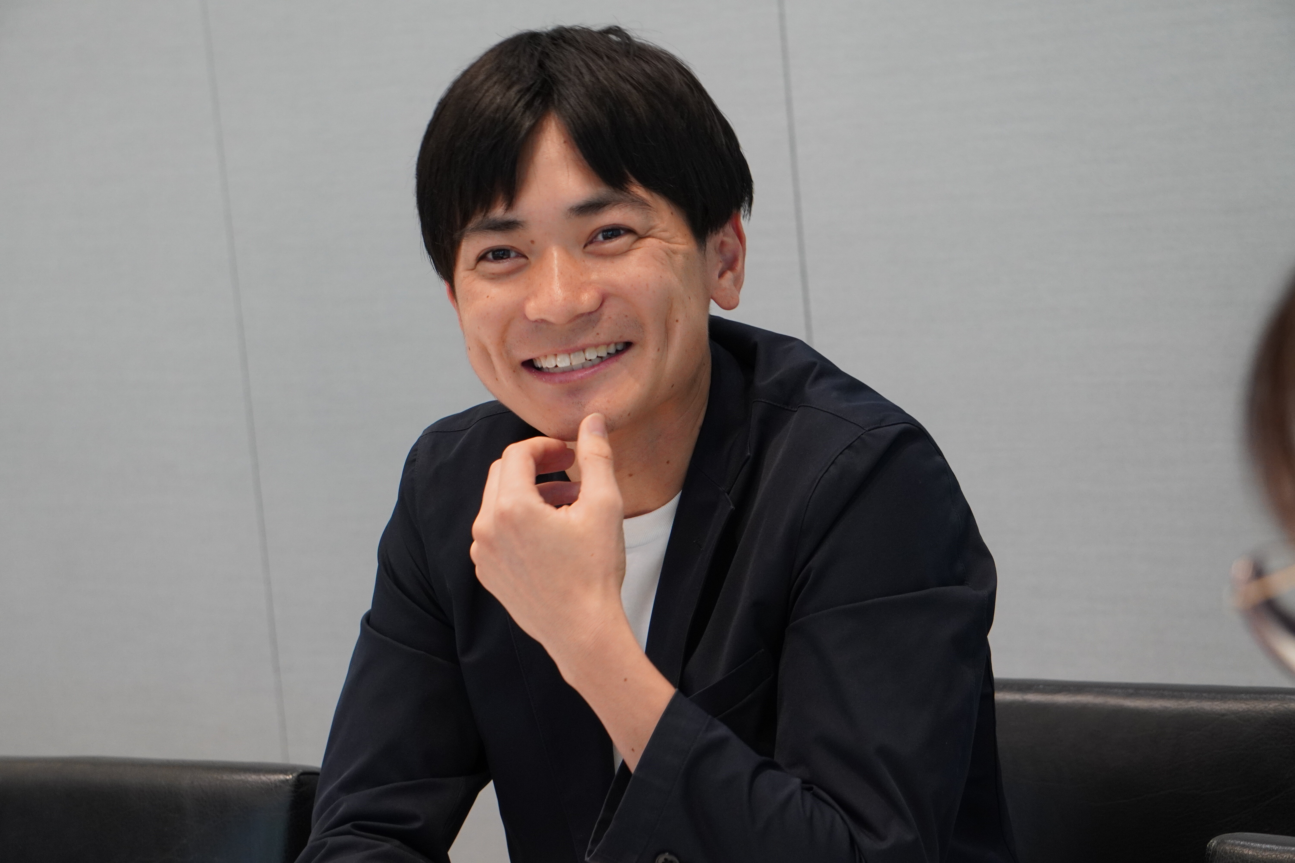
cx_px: 648
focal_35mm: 120
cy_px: 432
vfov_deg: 11.4
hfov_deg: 17.1
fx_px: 4316
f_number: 6.3
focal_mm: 80
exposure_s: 1/60
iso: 1000
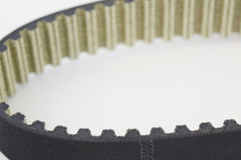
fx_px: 755
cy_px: 63
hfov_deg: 18.1
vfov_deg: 12.1
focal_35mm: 113
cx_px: 110
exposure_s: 1/60
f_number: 5
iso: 1000
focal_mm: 45
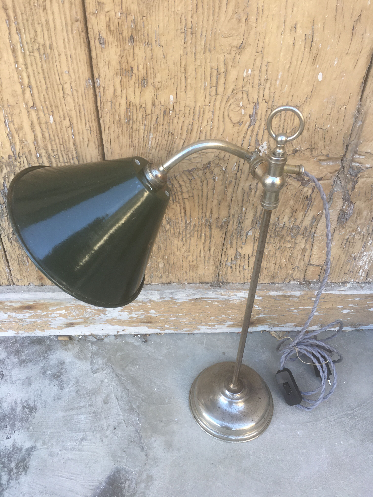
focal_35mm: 29
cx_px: 186
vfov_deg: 61.7
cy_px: 248
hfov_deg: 48.2
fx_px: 417
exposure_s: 1/50
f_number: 2.2
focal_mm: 4.15
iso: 25
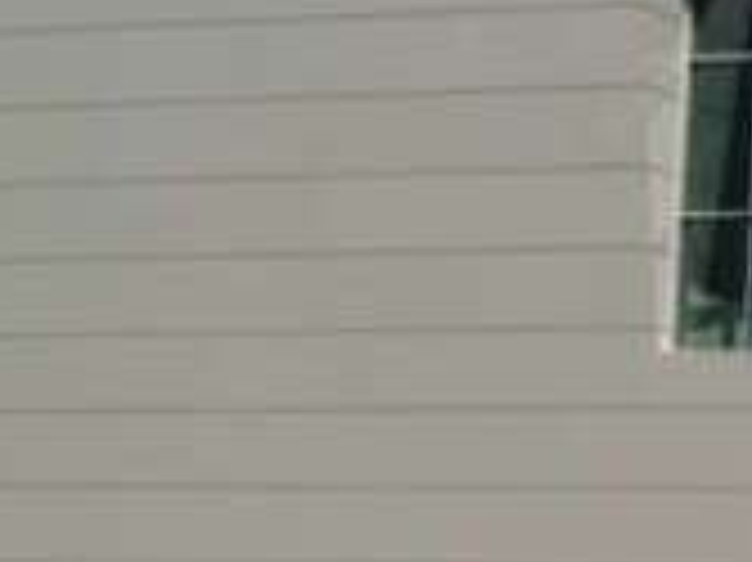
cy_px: 211
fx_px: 3647
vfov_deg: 8.8
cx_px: 1202
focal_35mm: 168
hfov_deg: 11.2
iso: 50
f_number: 2.4
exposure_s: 1/6135
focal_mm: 4.28
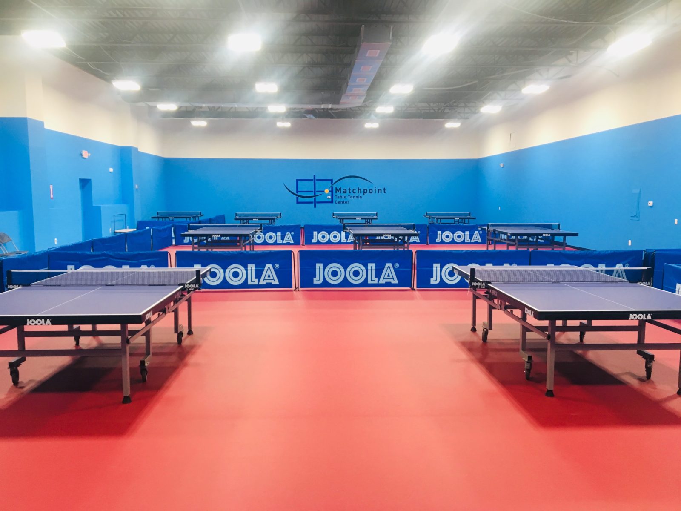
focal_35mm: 29
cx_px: 340
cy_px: 256
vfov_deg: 48.2
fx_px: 571
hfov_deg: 61.7
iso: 80
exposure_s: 1/30
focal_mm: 4.15
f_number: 2.2
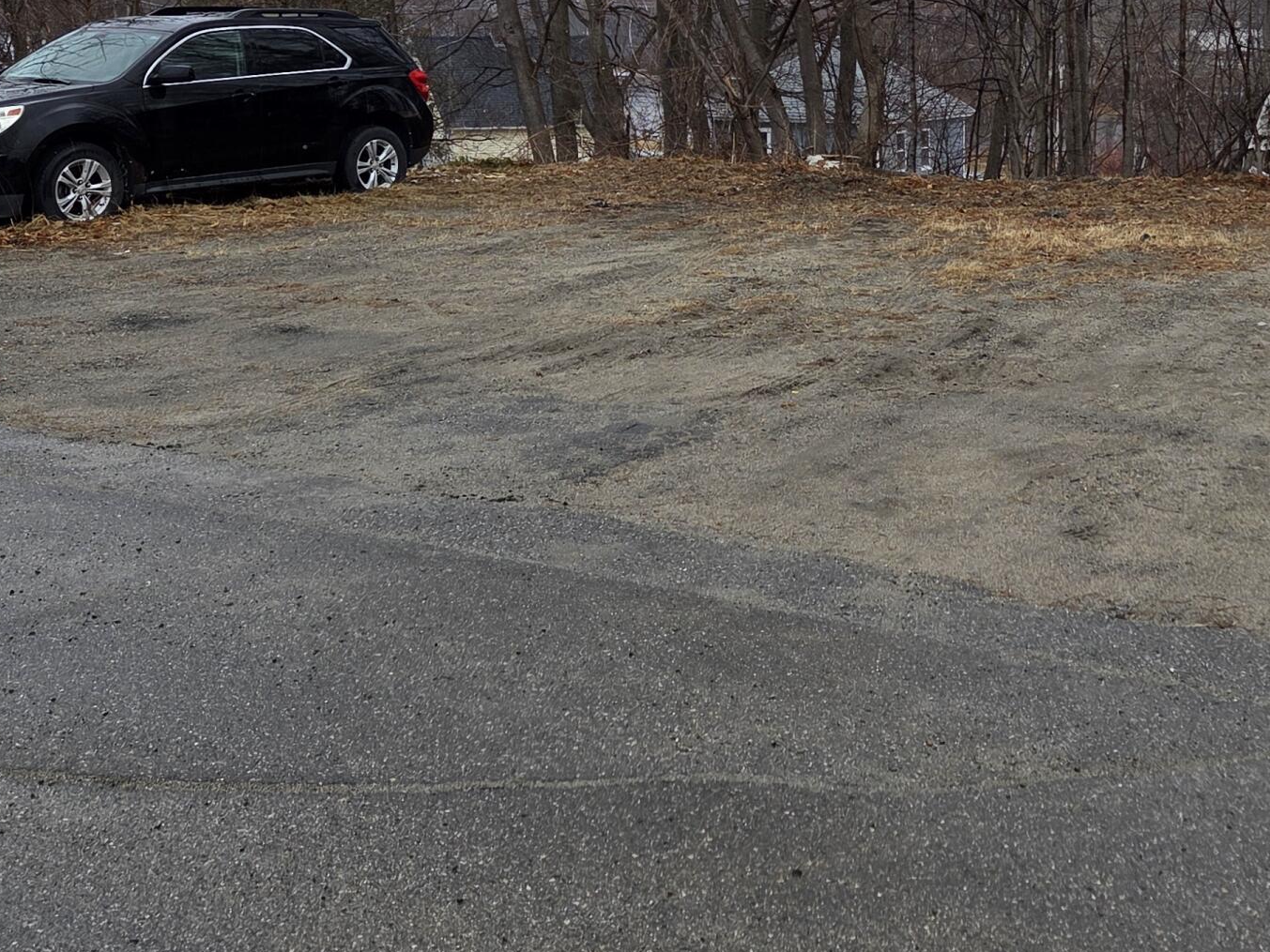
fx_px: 1871
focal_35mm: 51
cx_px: 958
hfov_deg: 36.6
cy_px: 106
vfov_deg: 27.6
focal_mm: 5.4
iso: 80
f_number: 1.8
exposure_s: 1/1081
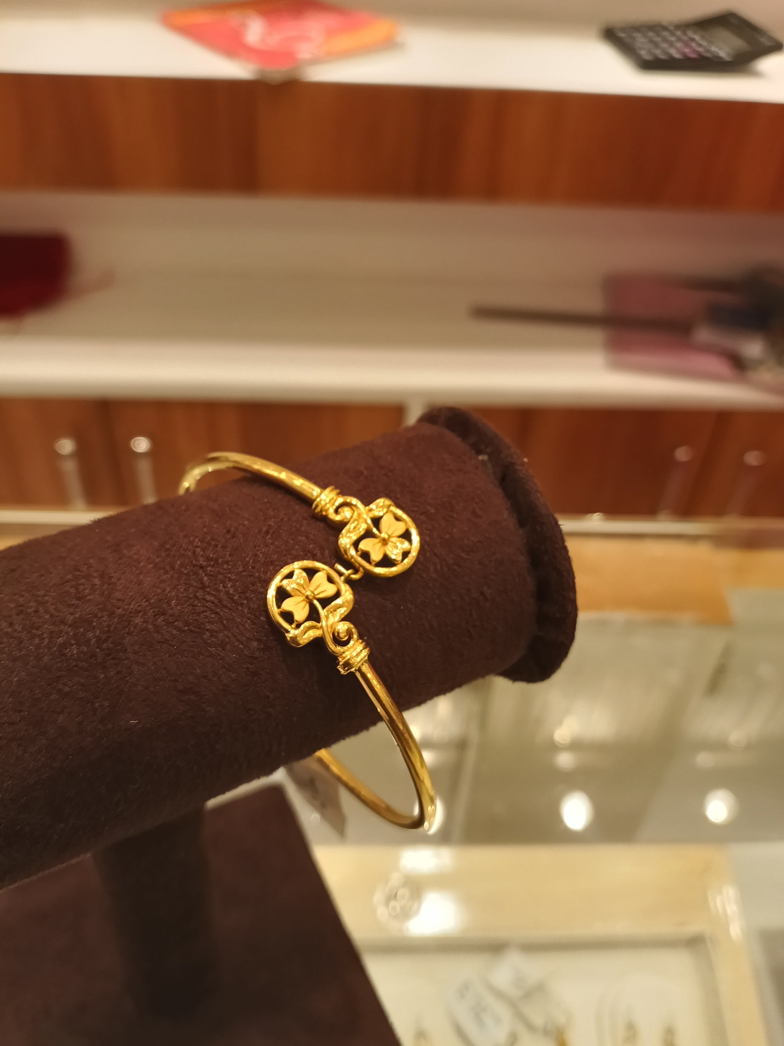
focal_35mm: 27
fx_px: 815
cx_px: 392
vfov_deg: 65.3
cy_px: 523
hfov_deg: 51.4
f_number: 1.8
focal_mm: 3.61
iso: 100
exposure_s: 1/100
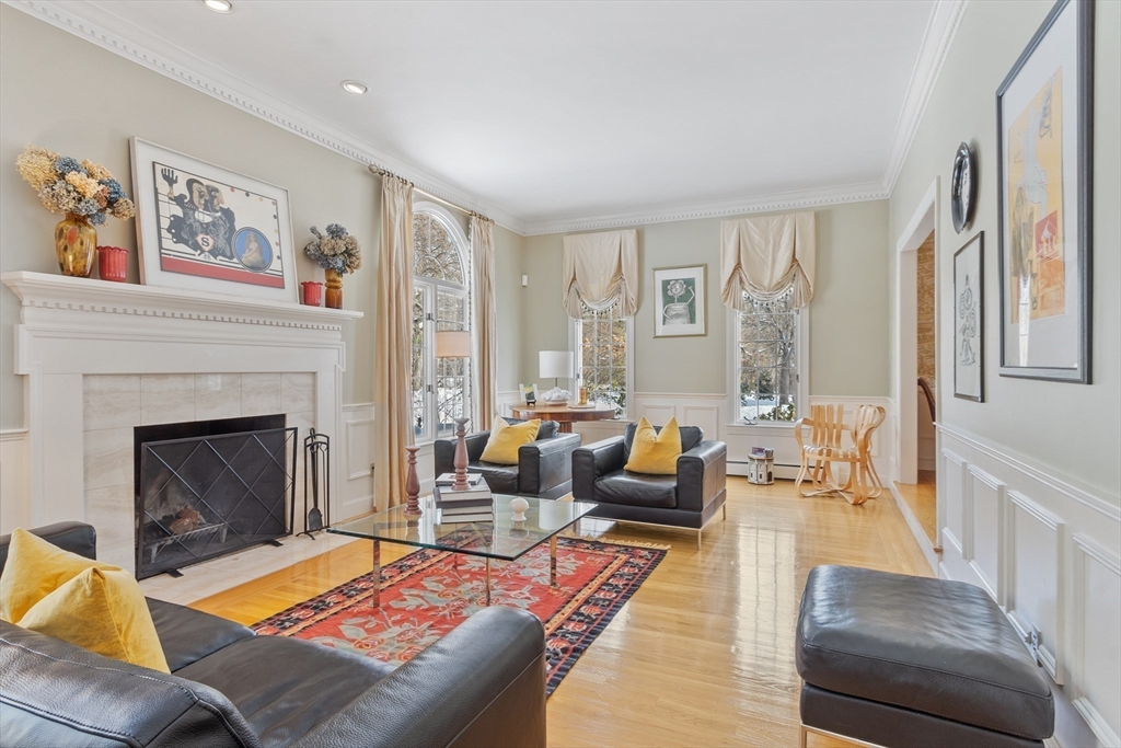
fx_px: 561
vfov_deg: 67.4
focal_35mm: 18
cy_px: 374
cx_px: 560
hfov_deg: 90.0
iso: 320
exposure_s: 1/1.67
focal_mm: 12
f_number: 8
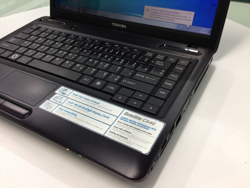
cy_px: 94
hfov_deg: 55.4
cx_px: 125
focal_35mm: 33
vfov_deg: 42.9
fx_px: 238
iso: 80
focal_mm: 4.12
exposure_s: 1/20
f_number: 2.4
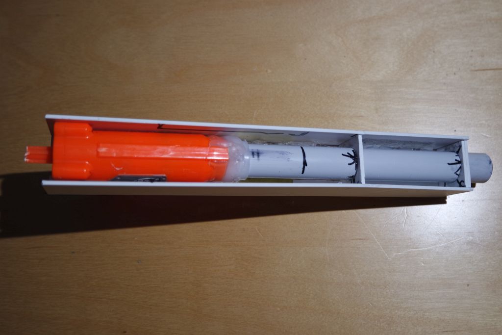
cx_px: 251
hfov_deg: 50.7
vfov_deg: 35.1
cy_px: 168
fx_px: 530
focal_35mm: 38
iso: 400
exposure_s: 1/50
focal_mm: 25
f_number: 4.5
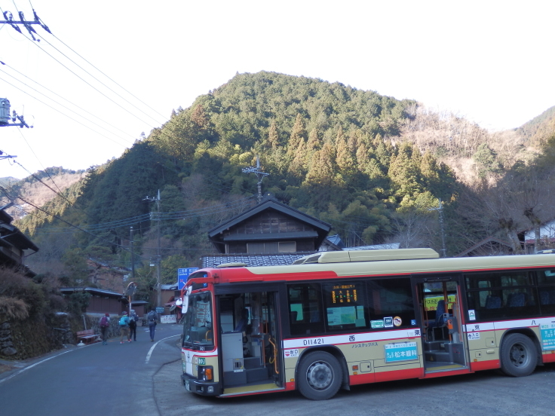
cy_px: 208
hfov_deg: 50.1
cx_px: 278
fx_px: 593
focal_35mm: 37
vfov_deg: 38.7
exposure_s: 1/80
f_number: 3.6
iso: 80
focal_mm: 6.6
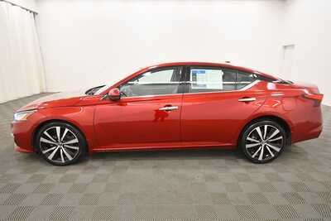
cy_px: 110
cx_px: 166
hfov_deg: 81.2
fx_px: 193
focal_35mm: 21
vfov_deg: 59.5
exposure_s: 1/125
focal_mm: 14
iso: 1000
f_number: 5
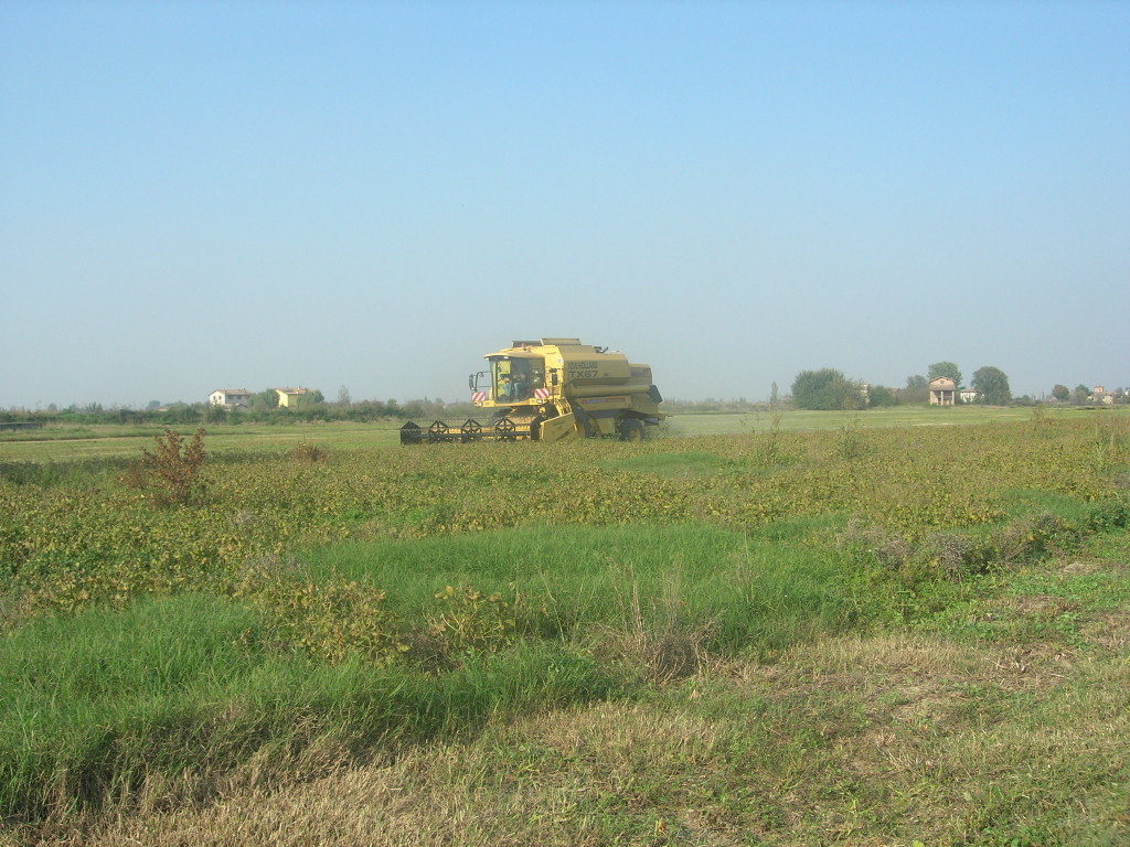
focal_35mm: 38
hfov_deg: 49.0
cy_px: 424
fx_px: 1240
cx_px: 565
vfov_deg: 37.7
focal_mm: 7.8
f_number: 4.8
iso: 64
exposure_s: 1/334
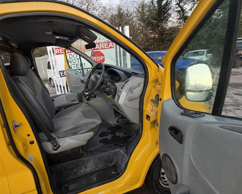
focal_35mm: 19
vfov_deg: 70.9
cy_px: 95
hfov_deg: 82.1
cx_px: 95
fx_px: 136
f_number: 2.2
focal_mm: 2.22
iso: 250
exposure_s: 1/63
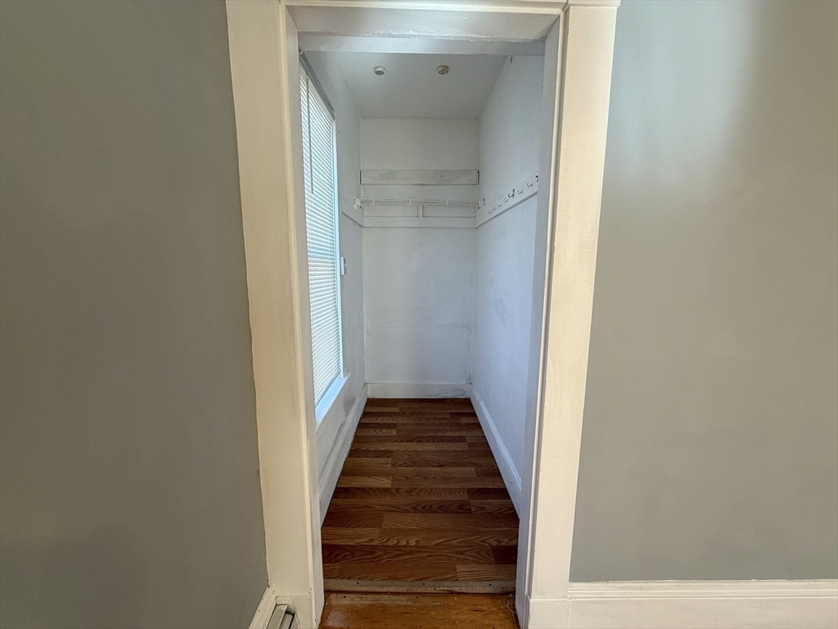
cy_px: 314
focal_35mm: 14
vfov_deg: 85.7
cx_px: 419
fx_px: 339
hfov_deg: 102.1
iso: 125
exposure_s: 1/120
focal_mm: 2.22
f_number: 2.2
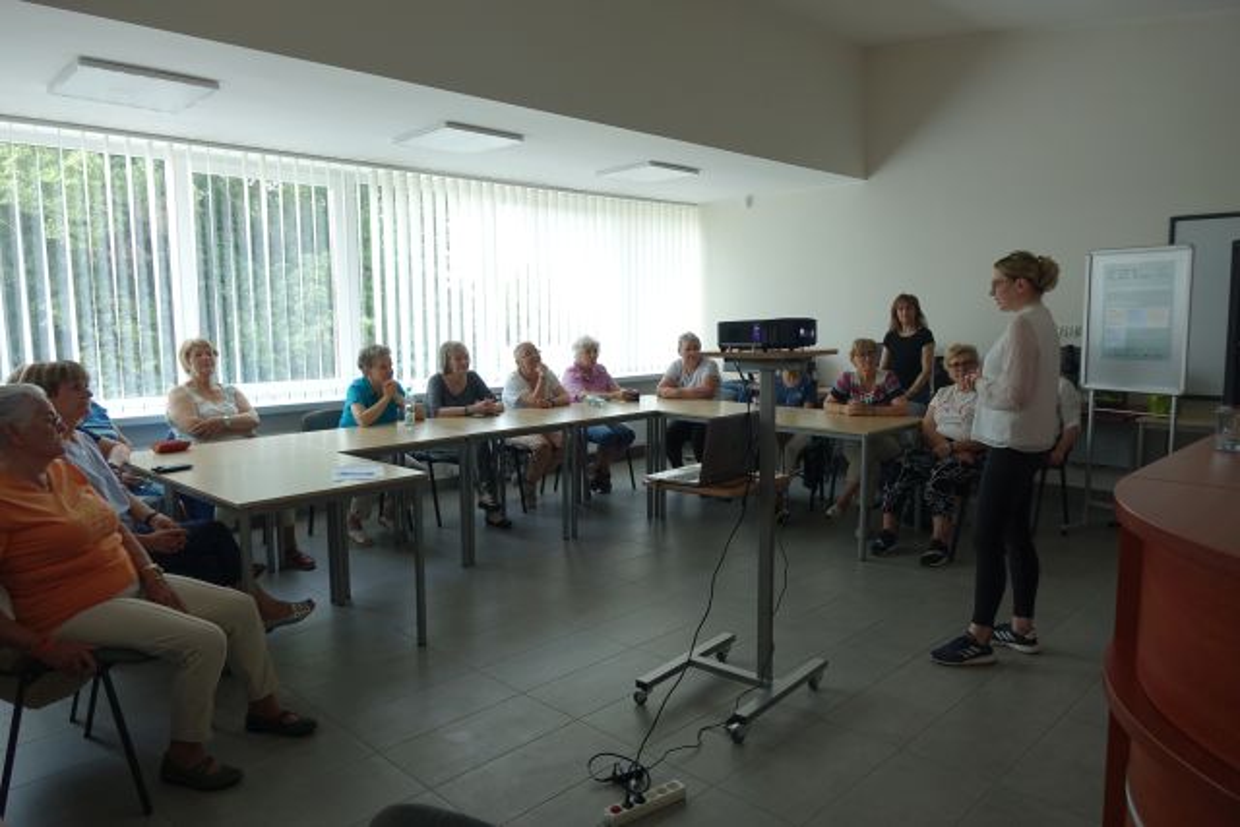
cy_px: 414
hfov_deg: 73.7
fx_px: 827
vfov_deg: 53.2
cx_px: 620
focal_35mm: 24
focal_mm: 8.8
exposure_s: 1/100
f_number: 2.8
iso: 125
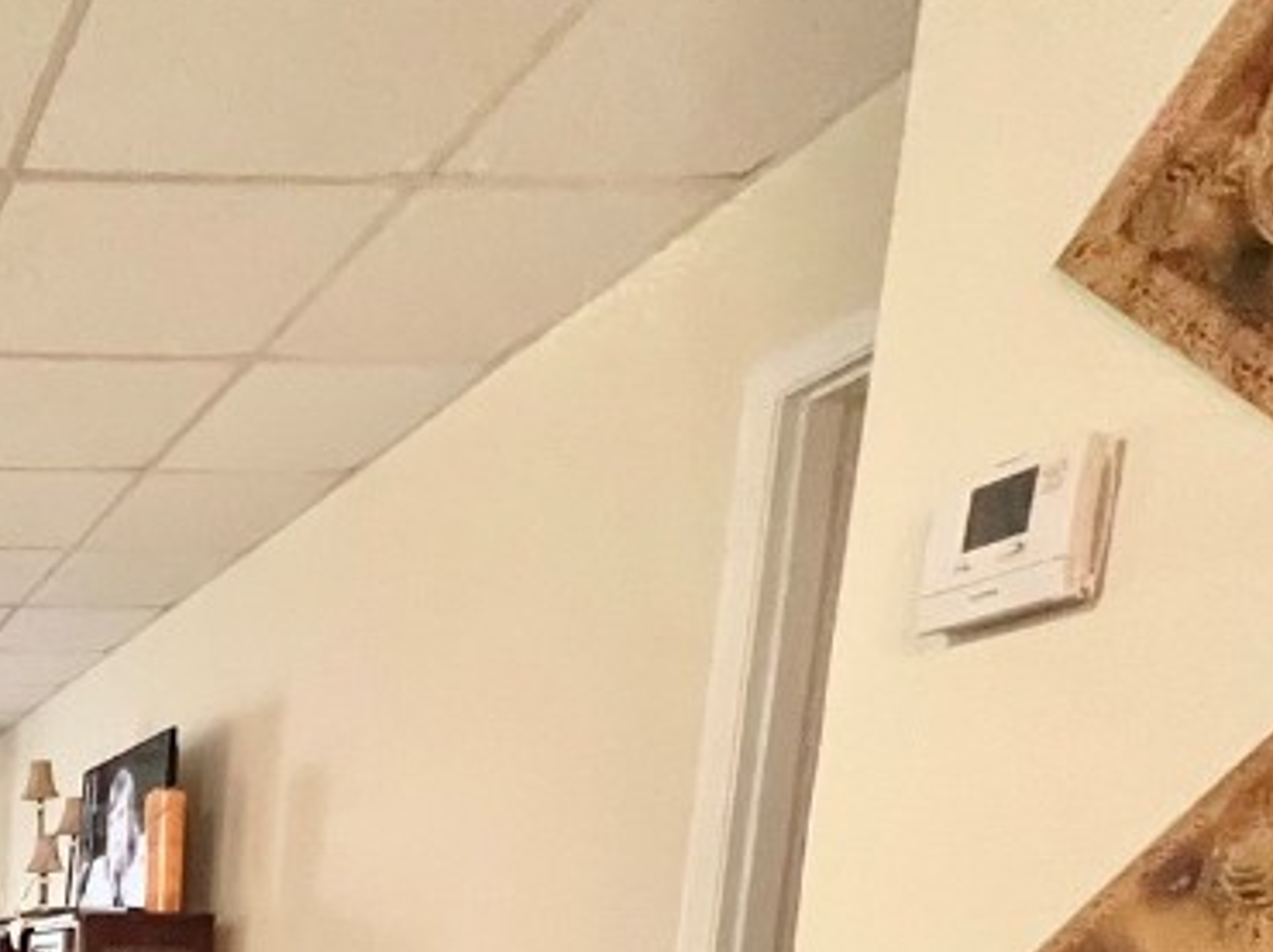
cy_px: 1186
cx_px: -310
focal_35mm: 36
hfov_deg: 36.9
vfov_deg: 31.9
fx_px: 1323
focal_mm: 1.57
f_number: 1.8
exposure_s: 1/40
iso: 640
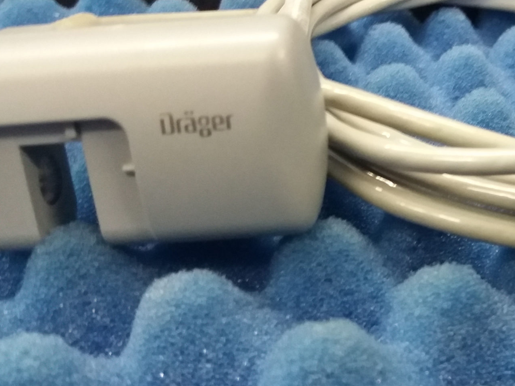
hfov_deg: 33.3
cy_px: 195
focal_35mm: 56
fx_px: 833
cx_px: 416
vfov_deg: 26.1
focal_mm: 3.7
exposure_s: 1/17
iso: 320
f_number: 1.9
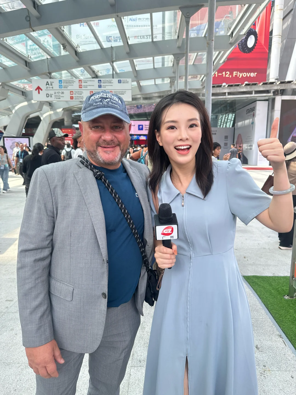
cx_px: 148
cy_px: 198
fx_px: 274
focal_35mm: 24
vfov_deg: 71.6
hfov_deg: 56.8
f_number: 1.78
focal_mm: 6.86
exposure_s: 1/541
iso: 80
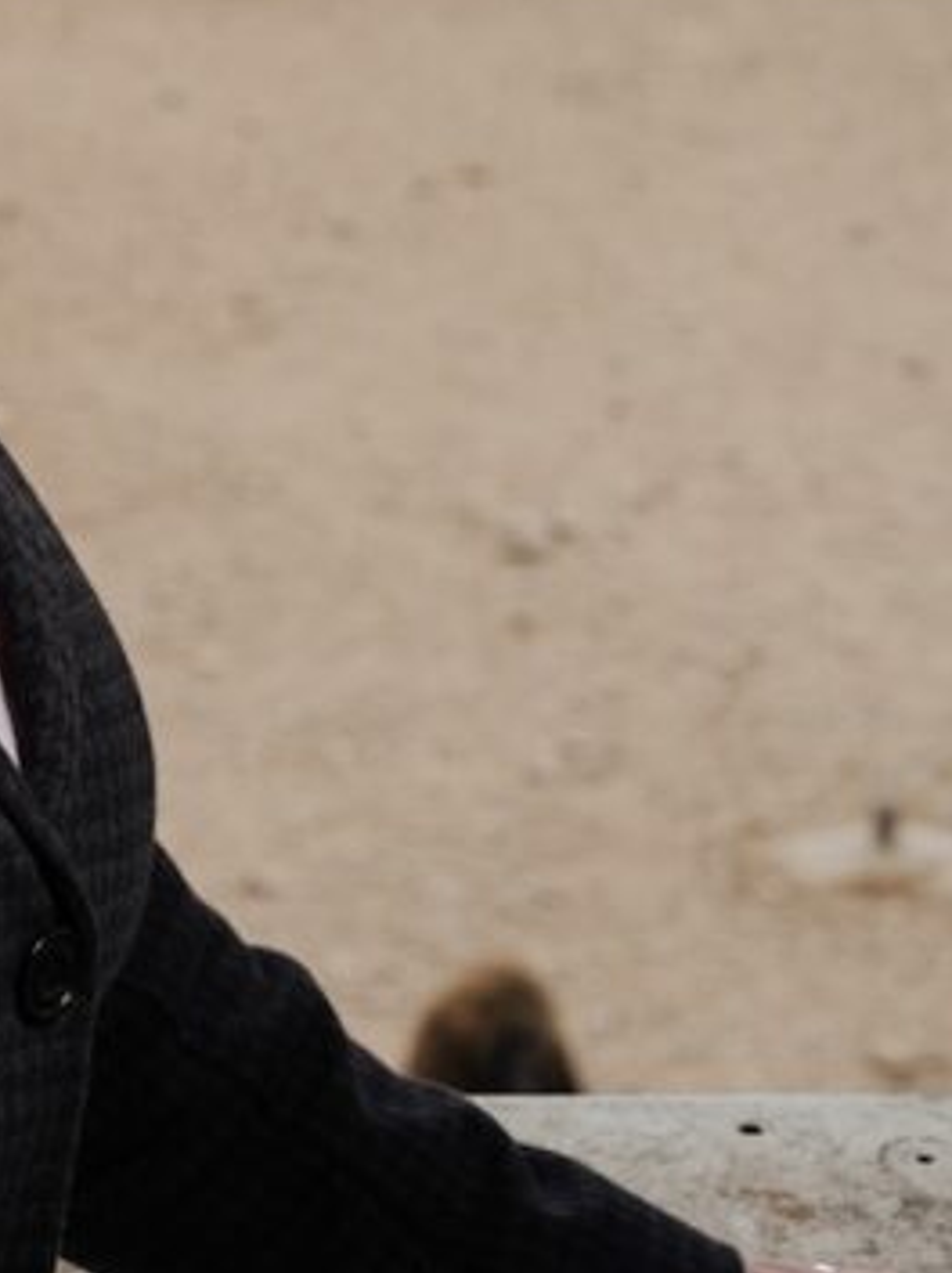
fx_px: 6723
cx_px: -256
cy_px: -105
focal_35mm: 183
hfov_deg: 8.0
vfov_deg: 10.7
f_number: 10
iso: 400
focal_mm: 80
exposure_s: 1/200
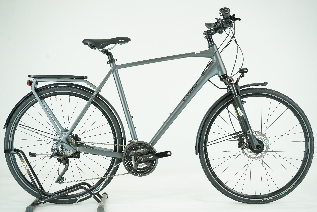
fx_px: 484
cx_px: 158
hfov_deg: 36.2
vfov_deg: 24.6
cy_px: 106
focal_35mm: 55
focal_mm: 55
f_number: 6.3
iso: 2500
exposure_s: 1/200
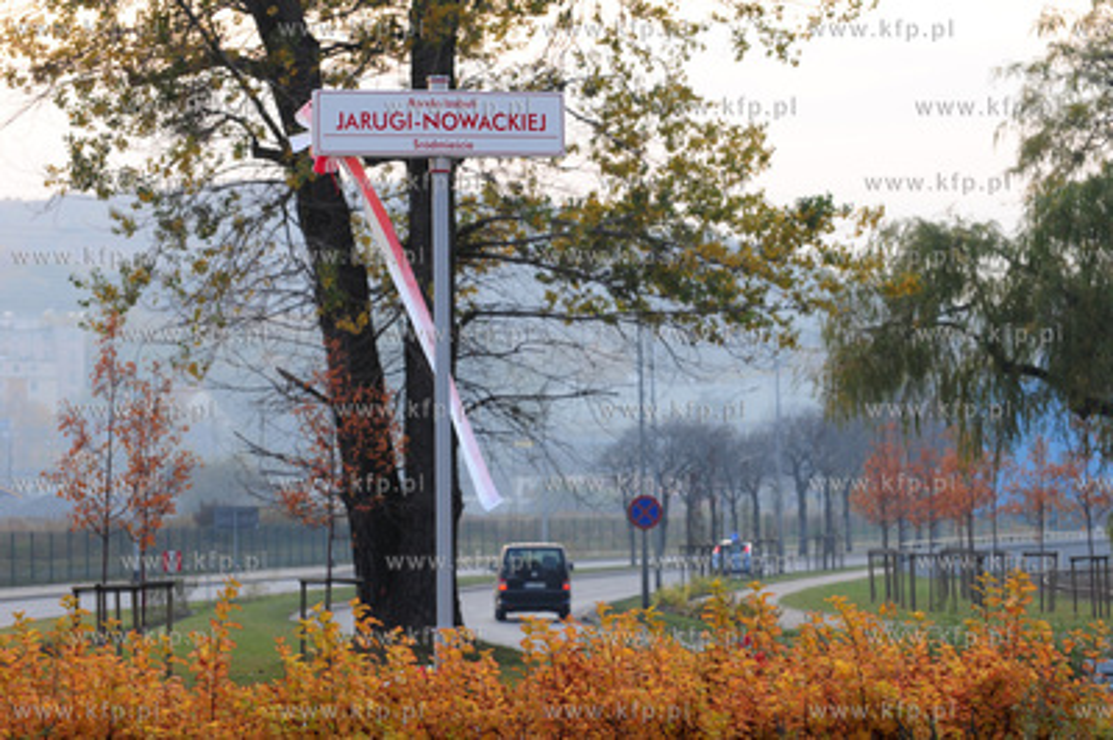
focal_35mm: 165
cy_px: 370
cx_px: 556
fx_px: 5097
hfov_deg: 12.5
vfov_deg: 8.3
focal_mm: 110
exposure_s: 1/80
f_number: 7.1
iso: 250
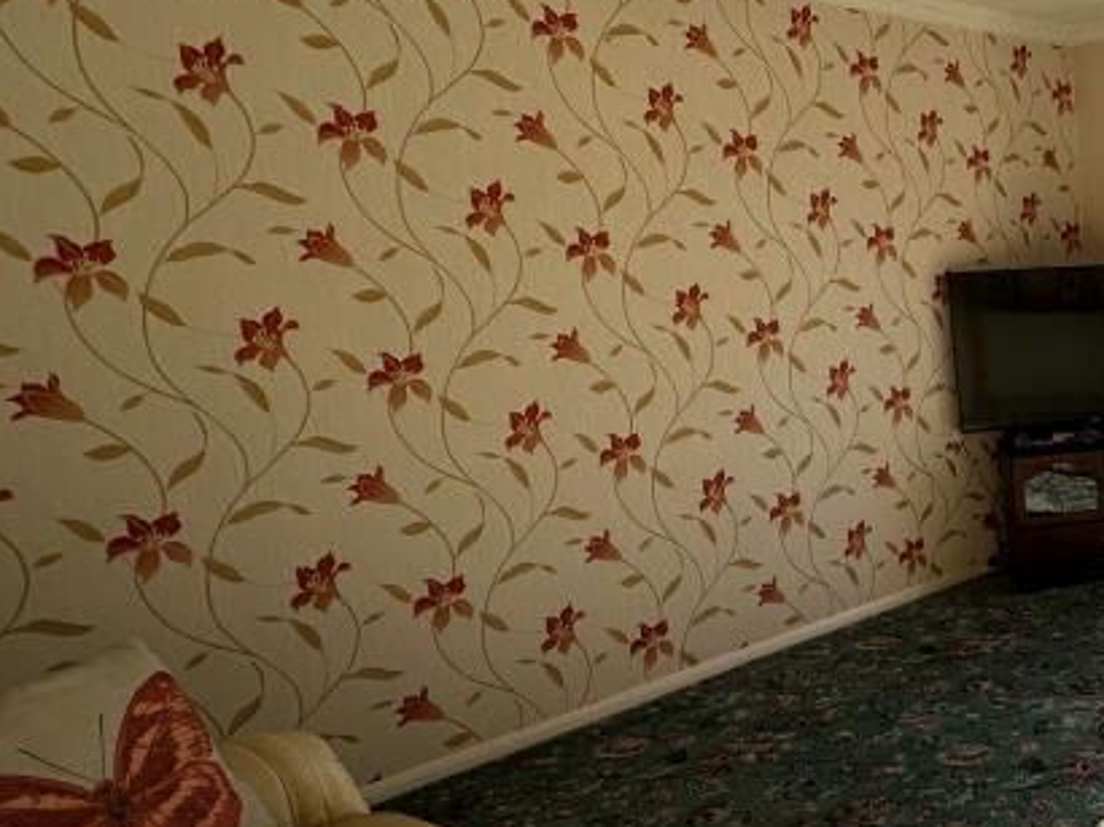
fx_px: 1116
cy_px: 477
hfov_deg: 42.1
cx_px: 1204
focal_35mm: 35
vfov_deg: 40.6
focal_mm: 2.22
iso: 40
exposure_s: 1/515
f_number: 2.2
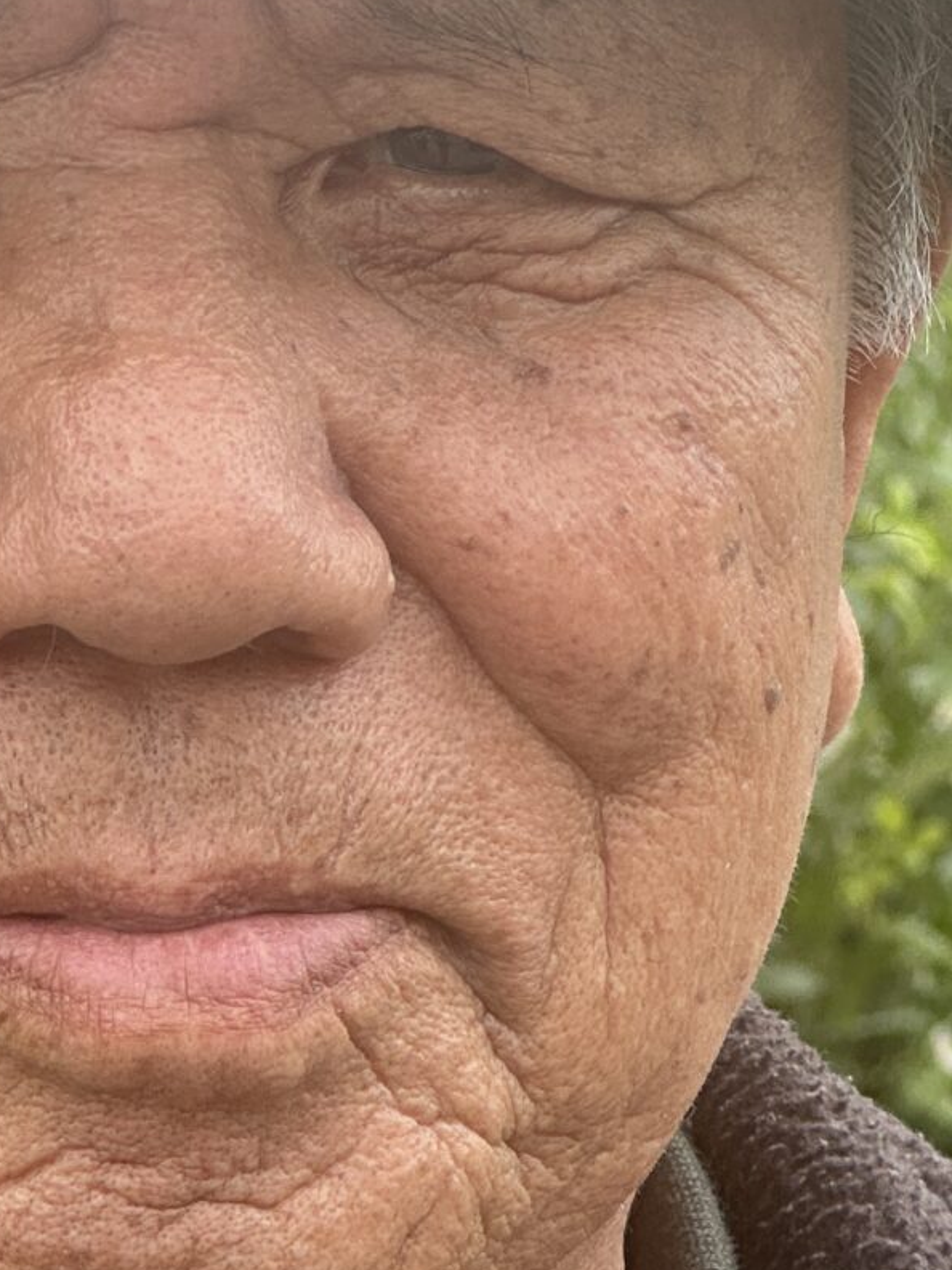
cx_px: 107
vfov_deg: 8.0
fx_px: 9131
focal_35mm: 249
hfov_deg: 6.0
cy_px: 598
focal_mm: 9
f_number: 2.8
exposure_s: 1/100
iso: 32
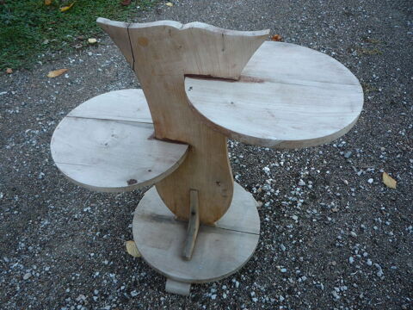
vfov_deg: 46.8
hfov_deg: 60.0
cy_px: 155
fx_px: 358
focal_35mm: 30
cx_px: 206
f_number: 3.5
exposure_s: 1/100
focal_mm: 5.2
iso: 100
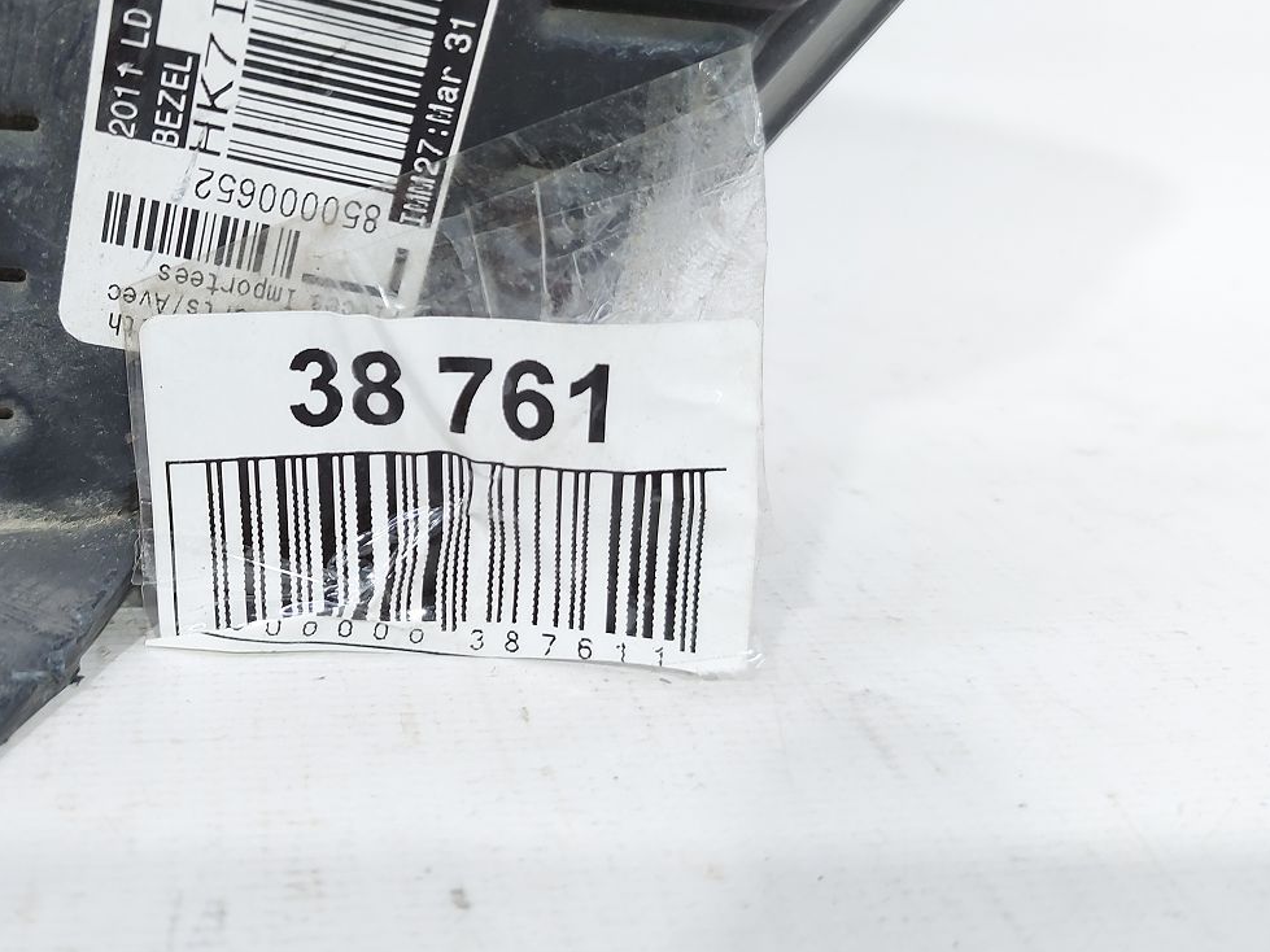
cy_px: 405
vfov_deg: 41.7
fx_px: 1247
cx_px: 378
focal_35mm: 34
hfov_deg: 52.4
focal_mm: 5.23
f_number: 1.8
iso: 80
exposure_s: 1/50
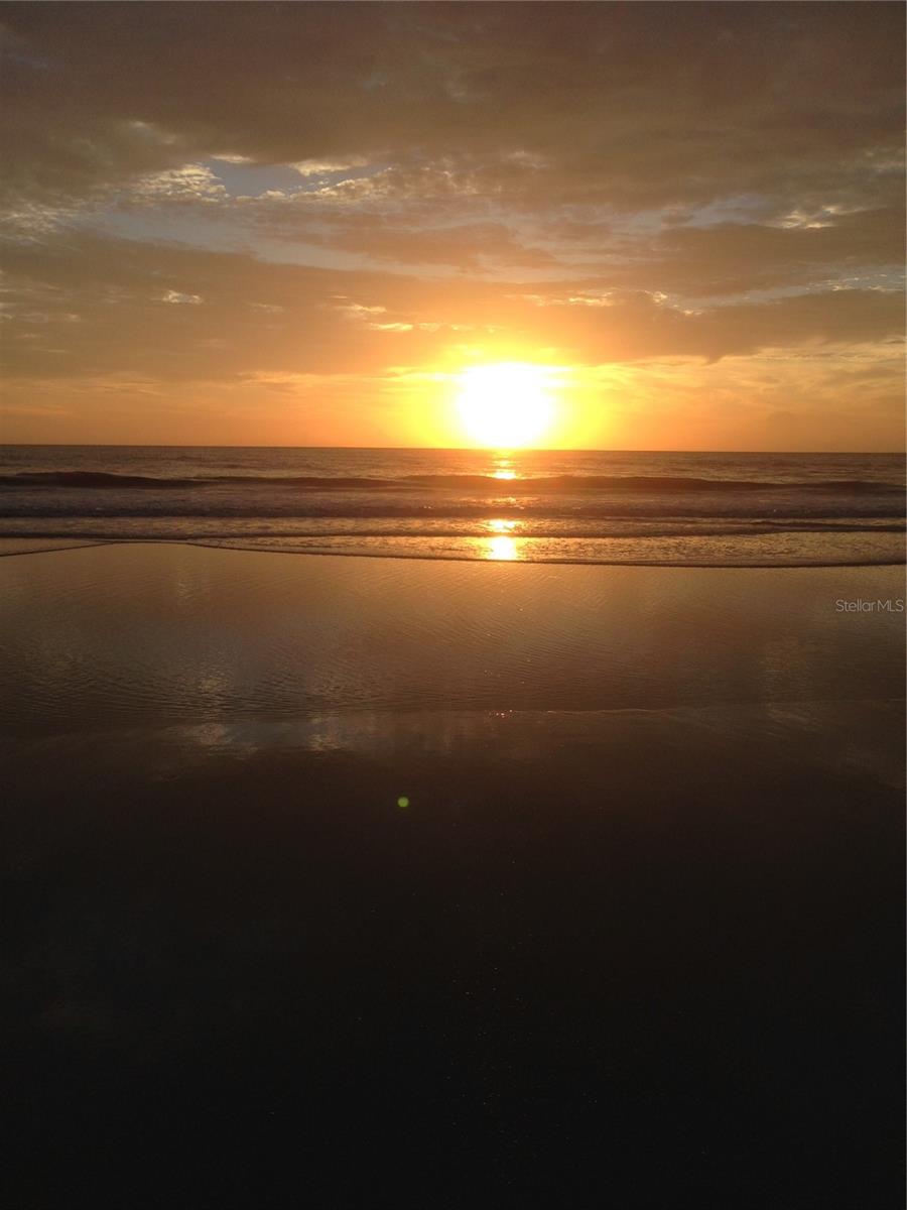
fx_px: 1153
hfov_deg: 42.9
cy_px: 605
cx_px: 454
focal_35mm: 33
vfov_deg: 55.4
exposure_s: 1/1178
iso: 50
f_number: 2.4
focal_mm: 4.12
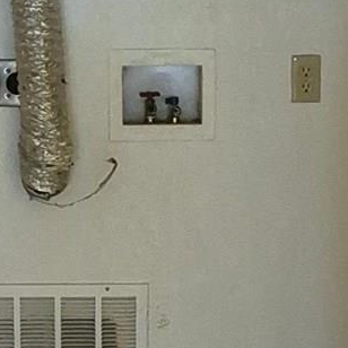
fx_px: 978
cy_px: 175
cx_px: 184
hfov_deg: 20.2
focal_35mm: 86
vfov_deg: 20.2
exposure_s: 1/60
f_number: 2.2
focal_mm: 1.74
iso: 1250
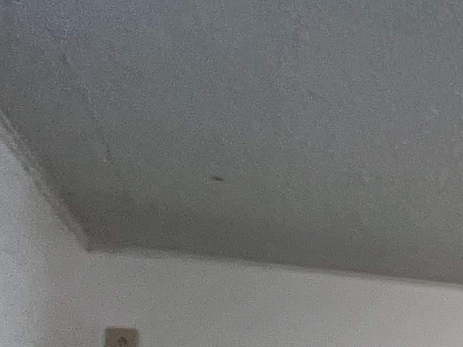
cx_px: 888
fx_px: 669
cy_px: 454
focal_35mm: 50
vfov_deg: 25.1
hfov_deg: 20.6
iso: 500
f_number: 1.8
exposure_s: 1/60
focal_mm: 1.57
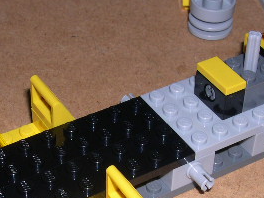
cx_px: 95
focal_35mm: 102
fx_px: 778
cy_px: 165
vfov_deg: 14.4
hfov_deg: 19.2
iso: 100
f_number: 8
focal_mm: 9
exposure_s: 1/60
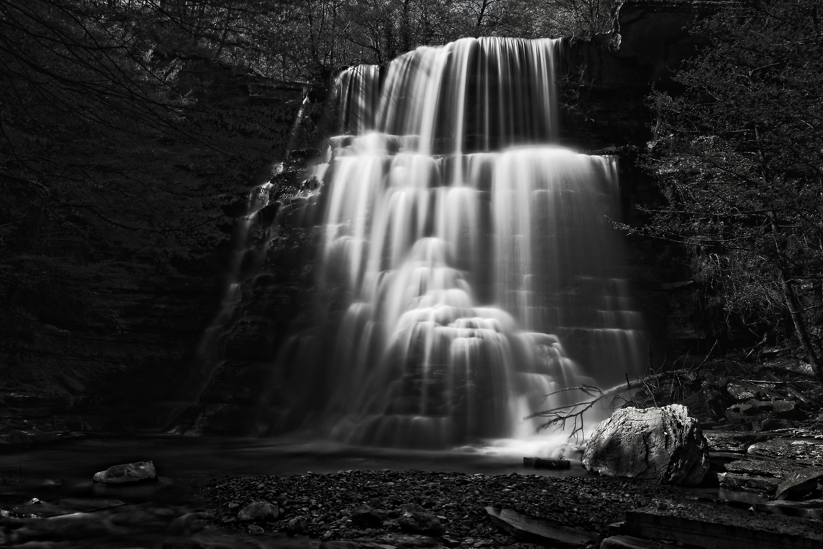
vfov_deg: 42.3
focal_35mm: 31
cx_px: 412
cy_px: 274
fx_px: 709
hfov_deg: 60.3
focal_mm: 20.9
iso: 200
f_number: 18
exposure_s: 7.5
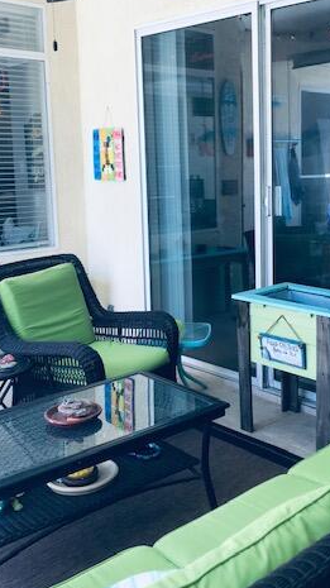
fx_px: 654
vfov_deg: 48.2
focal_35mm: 42
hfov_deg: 27.8
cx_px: 255
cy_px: 244
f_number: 1.8
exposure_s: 1/123
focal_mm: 3.99
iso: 20
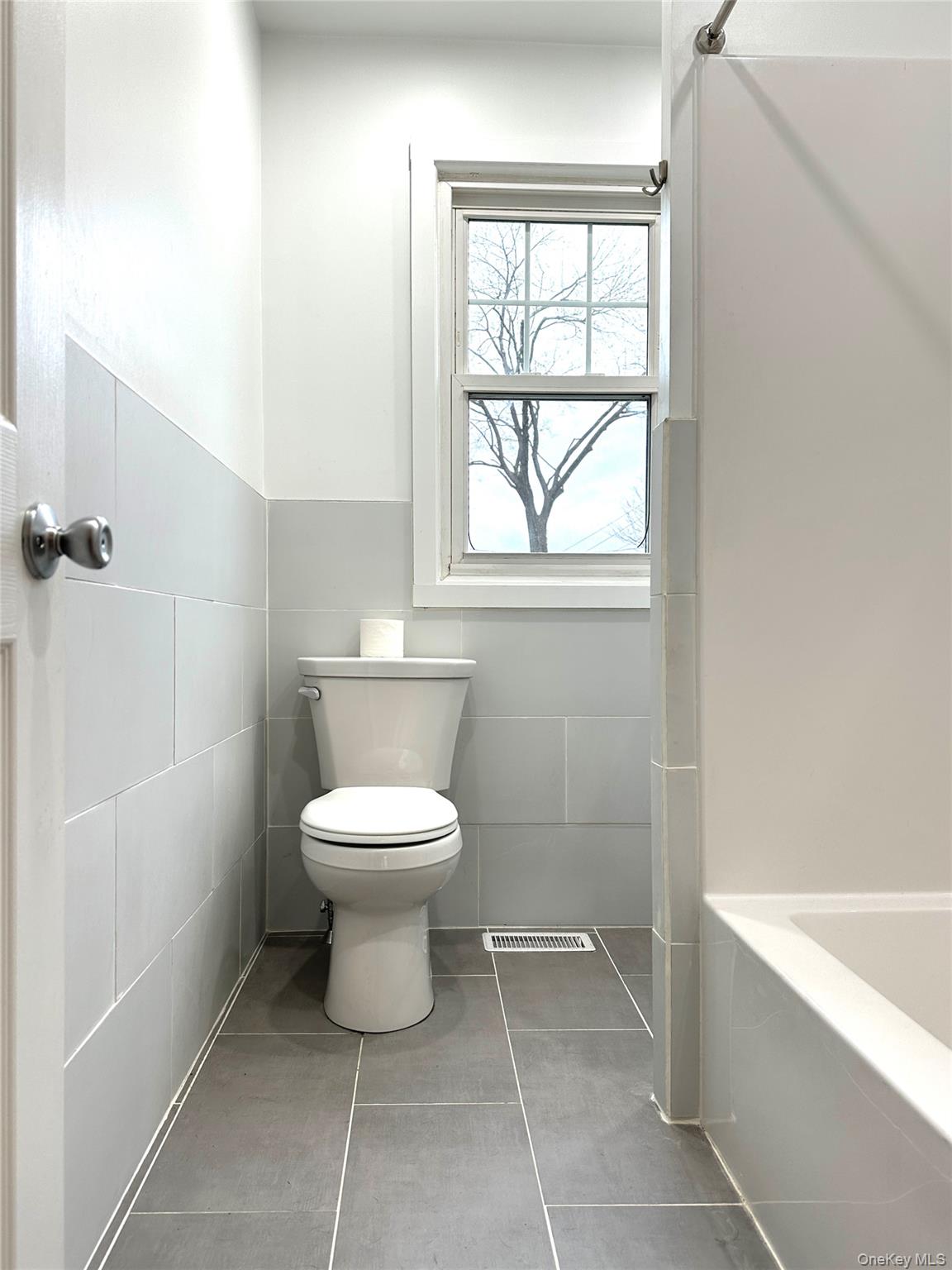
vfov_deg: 71.6
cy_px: 635
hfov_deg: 56.8
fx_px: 880
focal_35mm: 24
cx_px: 476
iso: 80
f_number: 1.78
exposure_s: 1/164
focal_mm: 6.86
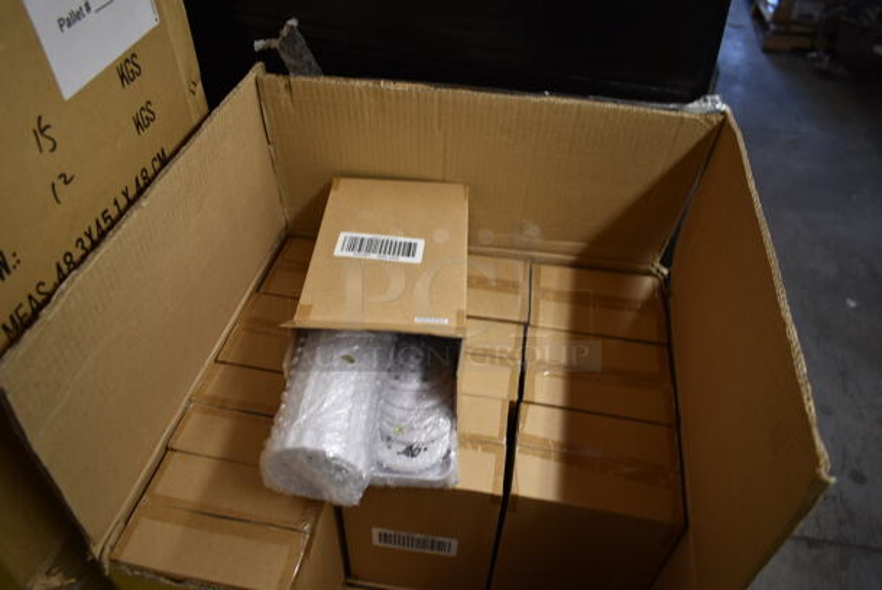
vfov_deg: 48.0
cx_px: 441
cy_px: 295
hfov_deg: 67.3
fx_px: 662
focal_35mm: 27
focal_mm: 18
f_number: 3.5
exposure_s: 1/30
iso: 160
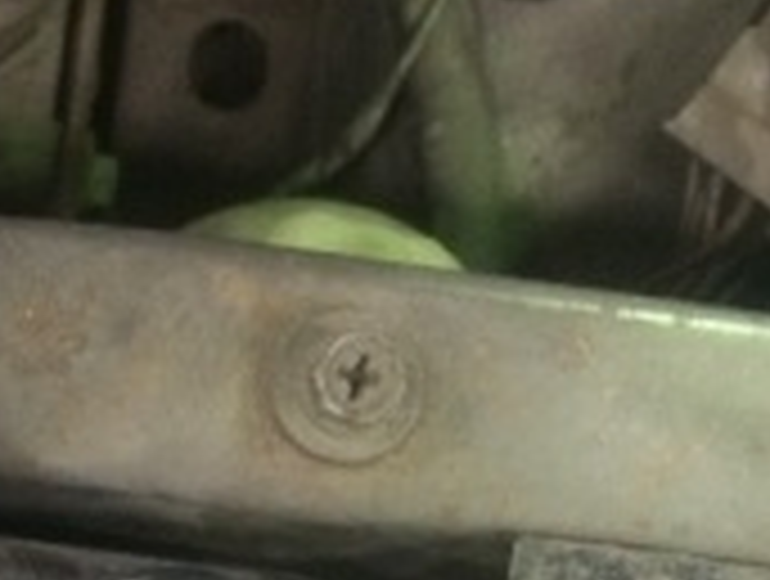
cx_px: -230
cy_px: 949
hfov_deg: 16.6
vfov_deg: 12.4
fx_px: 2497
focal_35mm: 112
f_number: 2.2
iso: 320
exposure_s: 1/15
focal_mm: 4.12
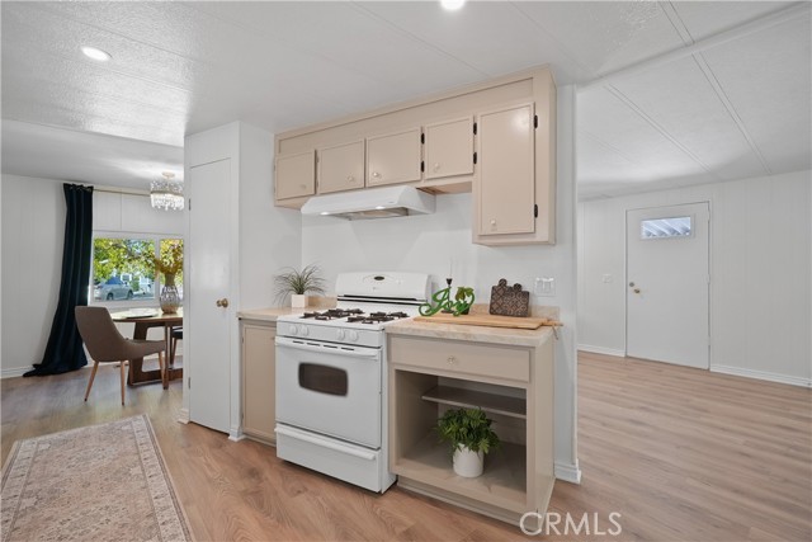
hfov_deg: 96.7
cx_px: 406
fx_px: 361
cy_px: 271
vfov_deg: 73.8
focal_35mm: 16
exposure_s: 1/25
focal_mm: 16
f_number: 4
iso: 400
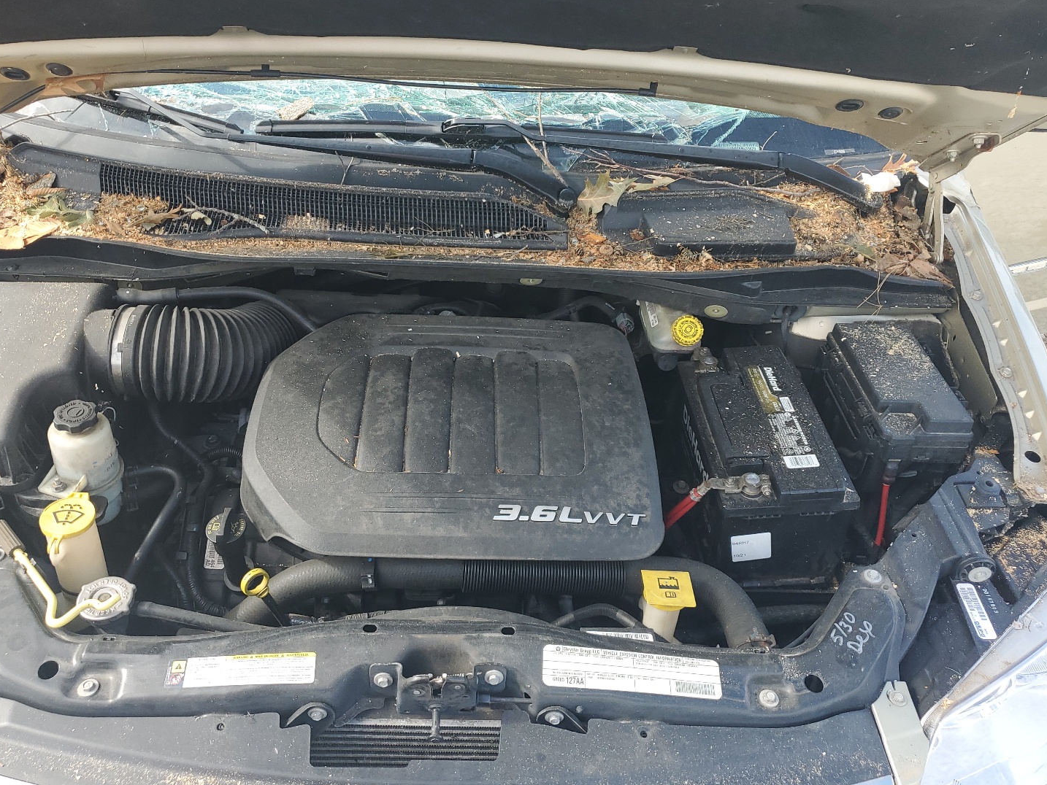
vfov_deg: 48.2
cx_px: 483
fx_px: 877
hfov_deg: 61.6
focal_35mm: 29
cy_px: 353
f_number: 1.5
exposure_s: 1/455
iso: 50
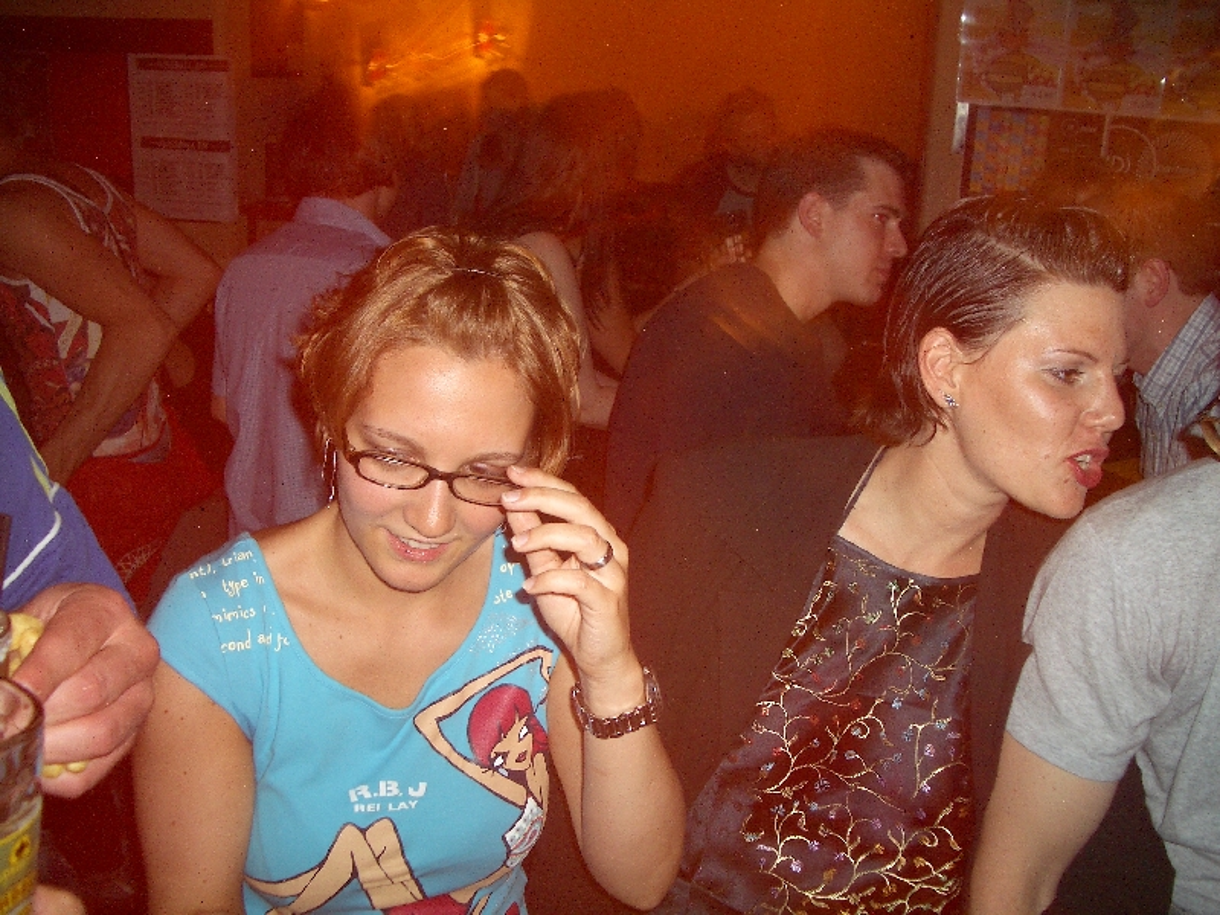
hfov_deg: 52.6
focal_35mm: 35
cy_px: 458
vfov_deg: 40.7
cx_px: 610
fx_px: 1234
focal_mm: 5.8
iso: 100
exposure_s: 4
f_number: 2.6
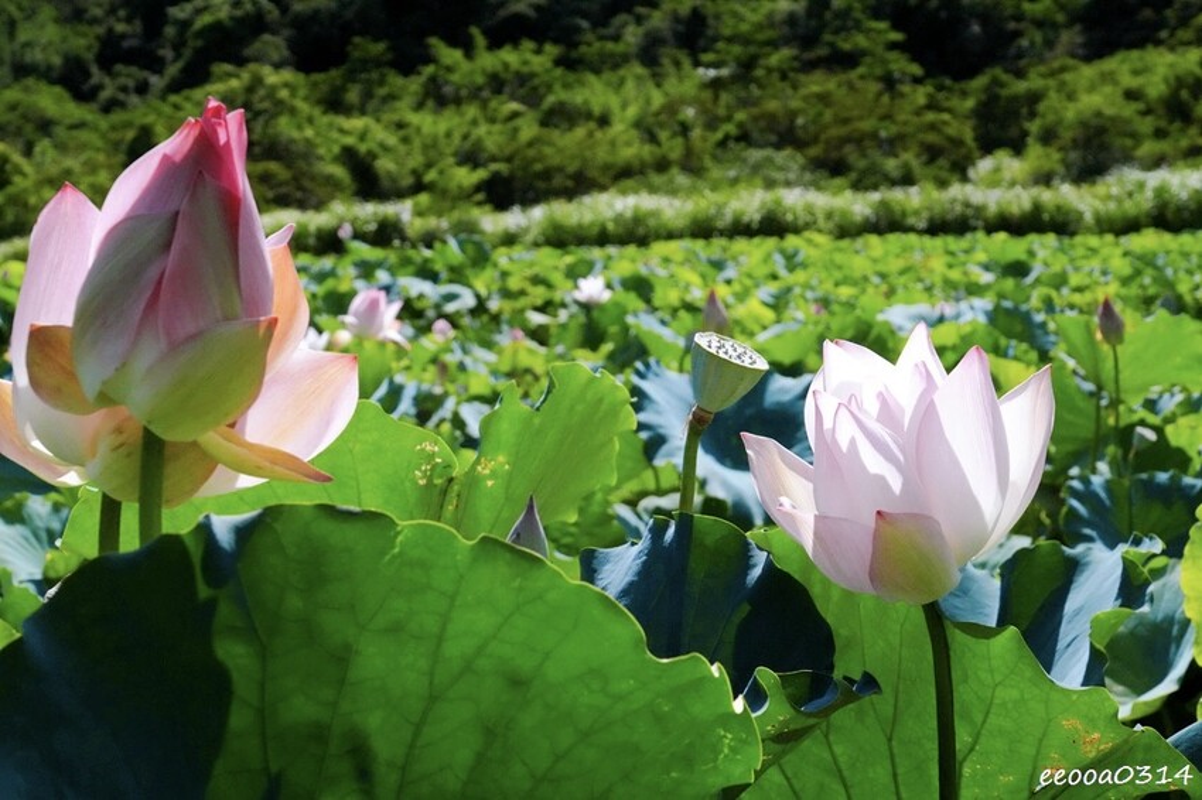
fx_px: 2269
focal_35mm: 68
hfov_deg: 29.7
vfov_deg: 20.0
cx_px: 601
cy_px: 400
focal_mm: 68
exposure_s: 1/6400
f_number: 13
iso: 6400
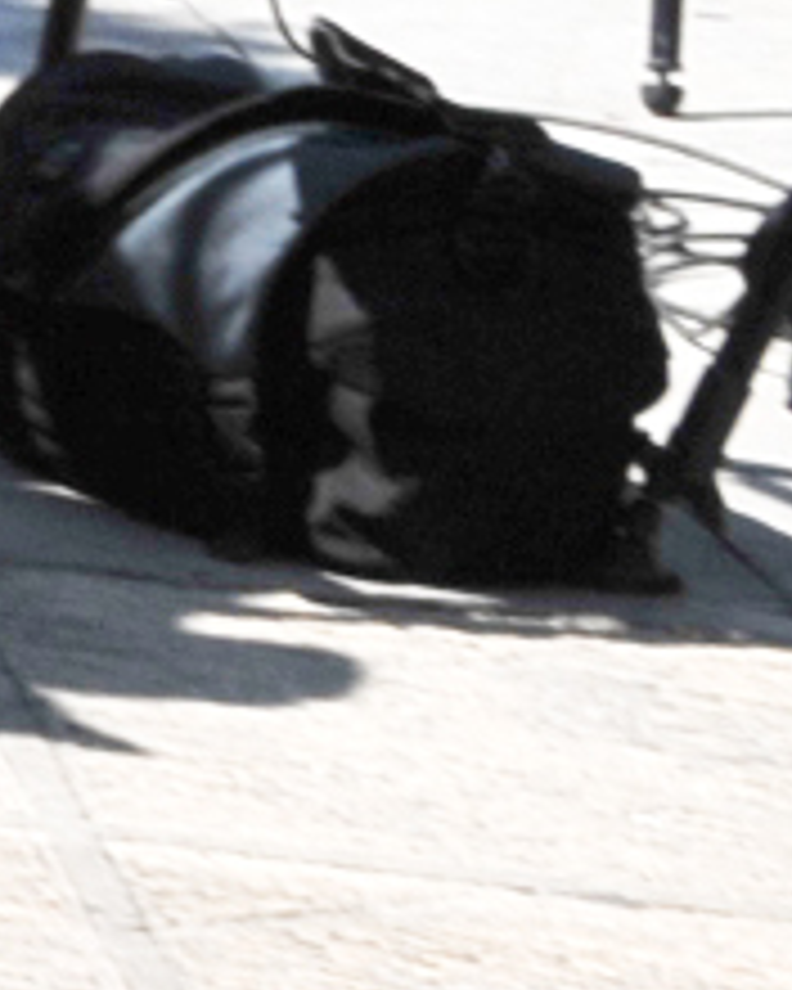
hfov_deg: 3.9
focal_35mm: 345
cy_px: -1148
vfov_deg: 5.5
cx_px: -3406
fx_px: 10109
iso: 250
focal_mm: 38
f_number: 14
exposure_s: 1/320
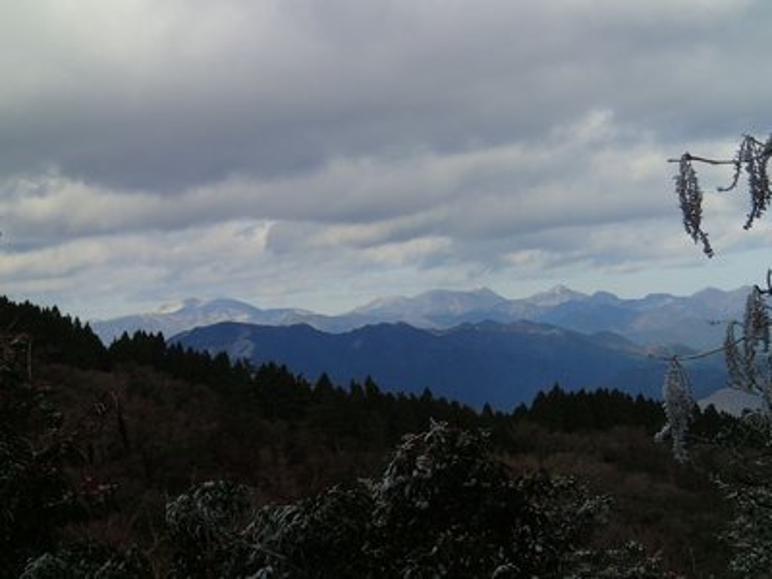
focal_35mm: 100
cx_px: 386
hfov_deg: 19.6
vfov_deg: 14.8
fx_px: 2230
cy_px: 290
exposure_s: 1/400
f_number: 6.3
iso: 100
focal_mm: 18
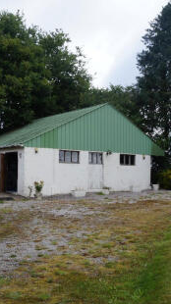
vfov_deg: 44.8
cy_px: 154
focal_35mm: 46
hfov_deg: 25.8
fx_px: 370
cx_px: 51
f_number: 10
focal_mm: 19
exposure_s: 1/60
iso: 100
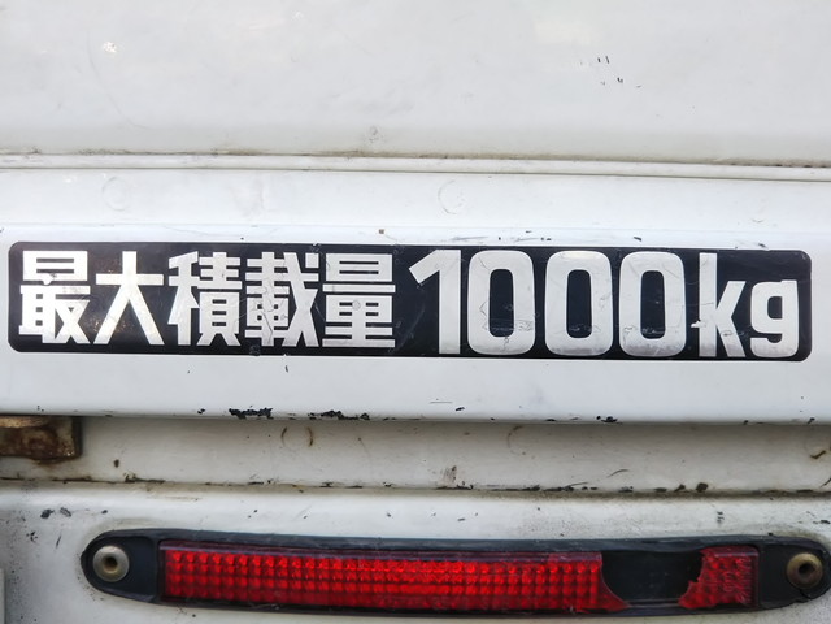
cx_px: 416
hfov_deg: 60.0
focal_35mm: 30
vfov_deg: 46.8
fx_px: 720
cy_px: 312
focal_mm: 4
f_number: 2.2
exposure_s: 1/200
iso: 20
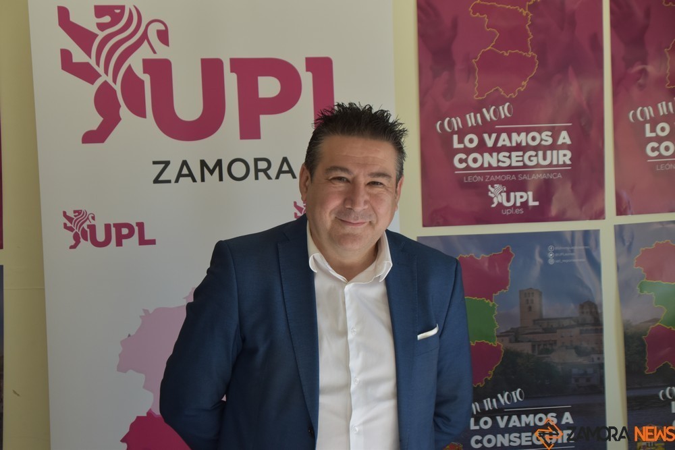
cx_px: 338
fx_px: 1238
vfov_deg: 20.6
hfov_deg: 30.5
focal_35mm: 66
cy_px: 225
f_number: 5
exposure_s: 1/100
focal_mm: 44
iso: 400
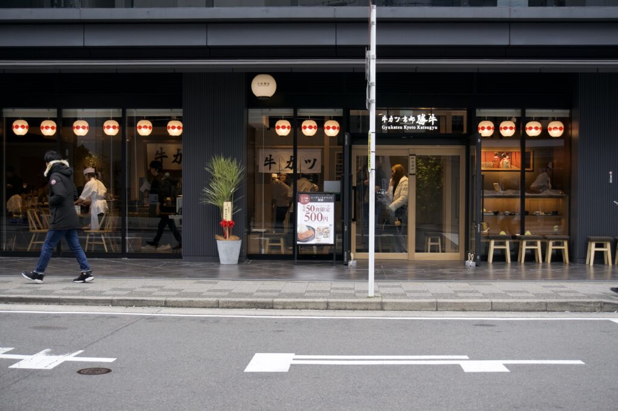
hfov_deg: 38.9
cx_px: 309
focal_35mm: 51
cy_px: 206
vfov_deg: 26.4
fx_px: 874
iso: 320
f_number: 5
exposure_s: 1/160
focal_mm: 34
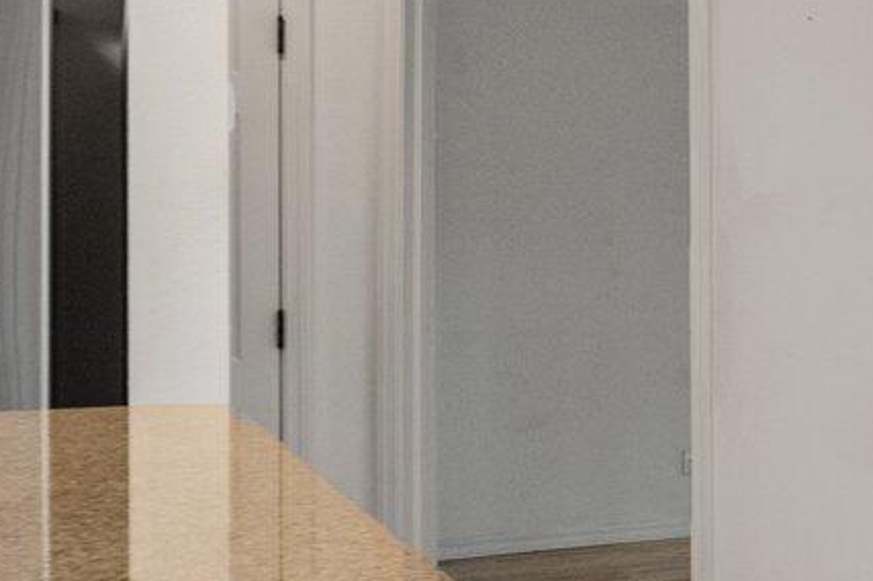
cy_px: 257
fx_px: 1745
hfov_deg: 20.0
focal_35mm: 72
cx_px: 1589
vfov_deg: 18.9
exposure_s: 1/8
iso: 400
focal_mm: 10
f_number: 7.1
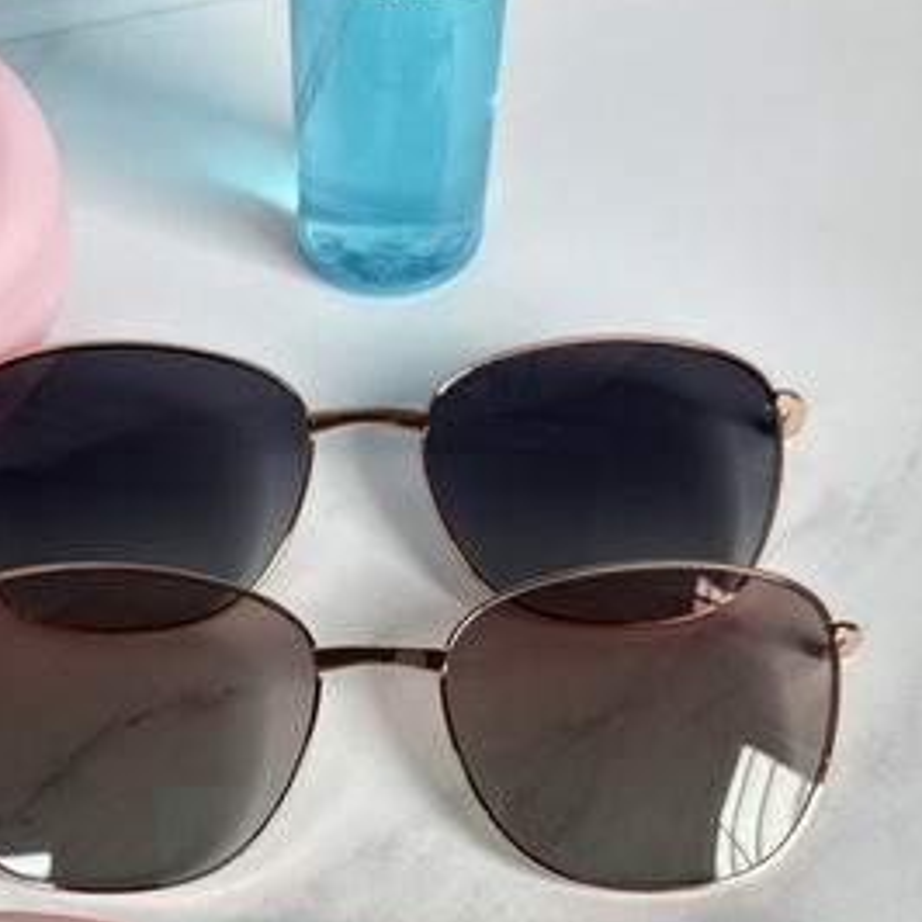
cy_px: 768
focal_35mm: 46
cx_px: 347
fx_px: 1386
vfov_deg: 35.3
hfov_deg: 36.6
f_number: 1.6
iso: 40
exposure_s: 1/100
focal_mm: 5.96
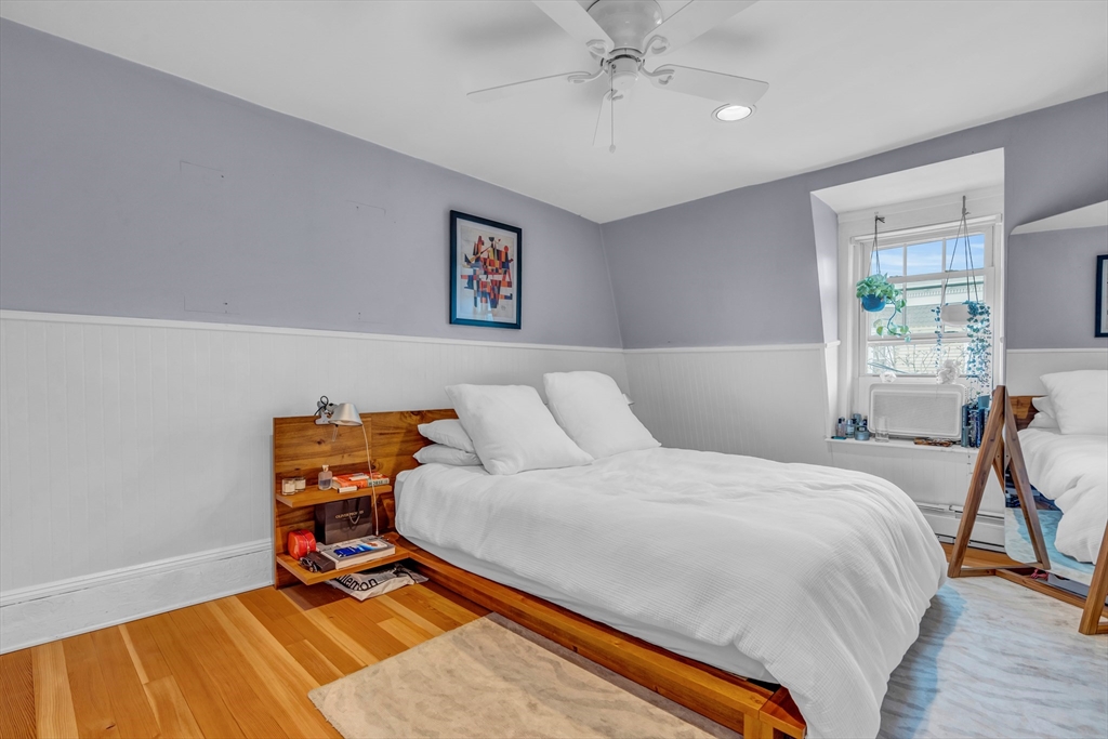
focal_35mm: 17
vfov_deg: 70.5
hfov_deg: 93.3
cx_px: 554
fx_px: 523
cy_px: 370
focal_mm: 17
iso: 320
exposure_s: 1
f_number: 11
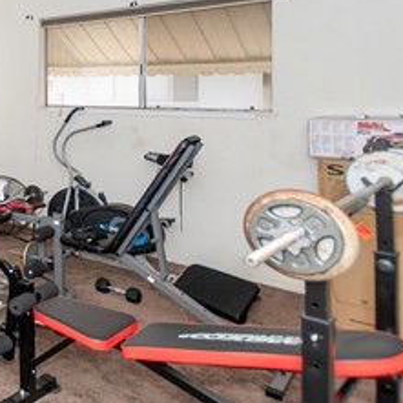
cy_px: 87
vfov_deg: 43.1
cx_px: -144
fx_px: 487
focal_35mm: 37
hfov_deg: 31.8
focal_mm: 10
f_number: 3.5
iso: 320
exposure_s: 1/160
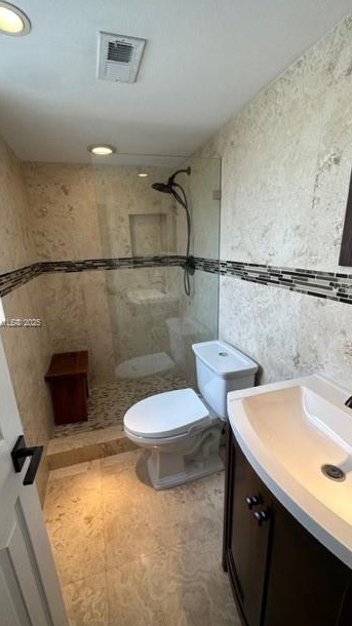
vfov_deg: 99.3
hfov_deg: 67.0
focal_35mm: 16
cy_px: 323
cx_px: 169
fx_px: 266
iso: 100
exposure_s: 1/120
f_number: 2.2
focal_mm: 2.22
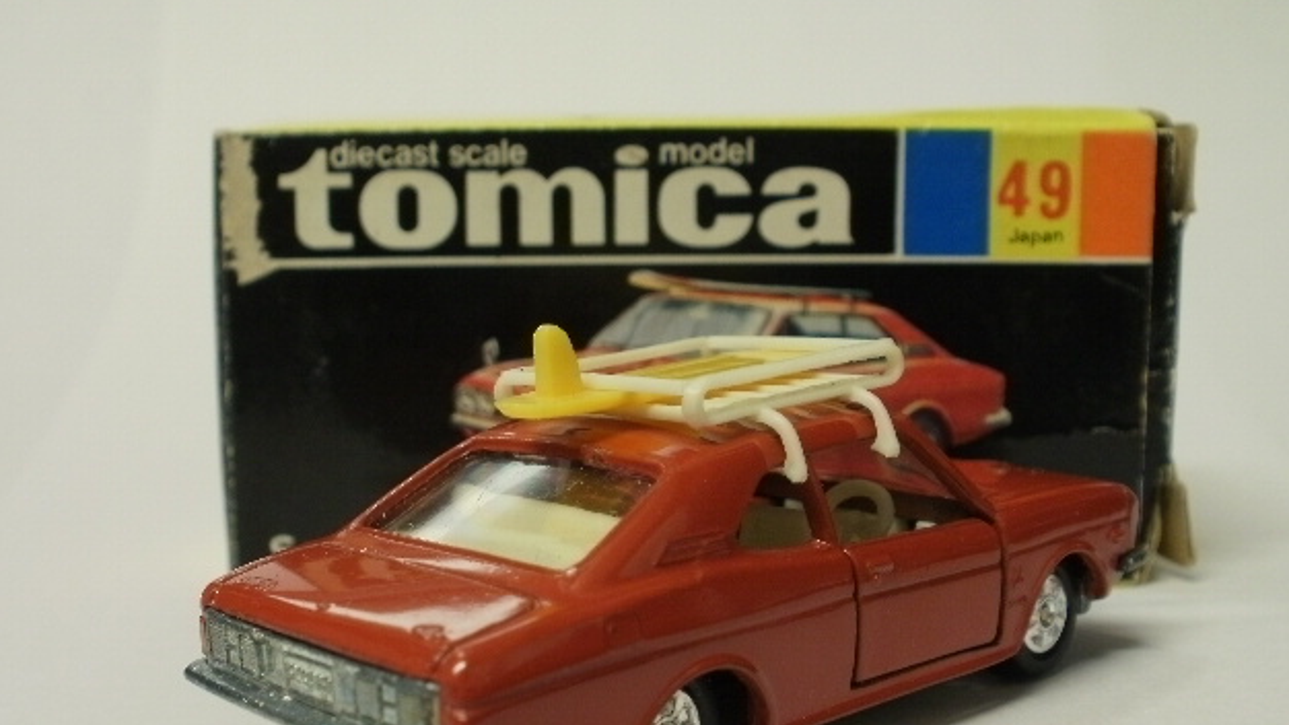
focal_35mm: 49
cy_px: 430
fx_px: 1675
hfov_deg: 42.1
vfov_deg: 24.4
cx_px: 651
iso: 125
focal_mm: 7.7
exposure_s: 1/10
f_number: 4
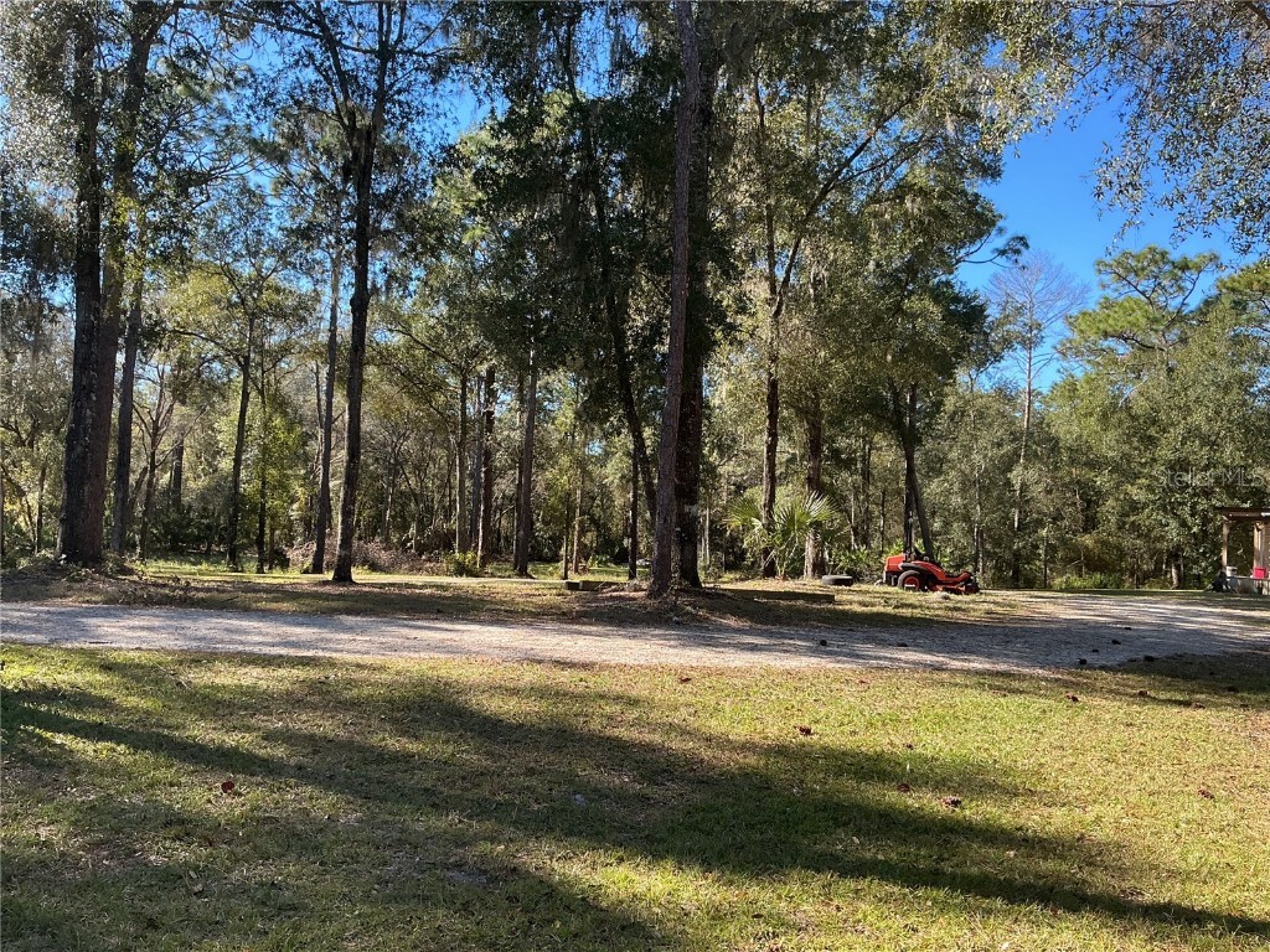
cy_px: 476
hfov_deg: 61.7
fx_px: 1064
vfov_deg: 48.2
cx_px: 635
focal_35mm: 29
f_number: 1.8
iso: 25
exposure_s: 1/394
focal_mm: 3
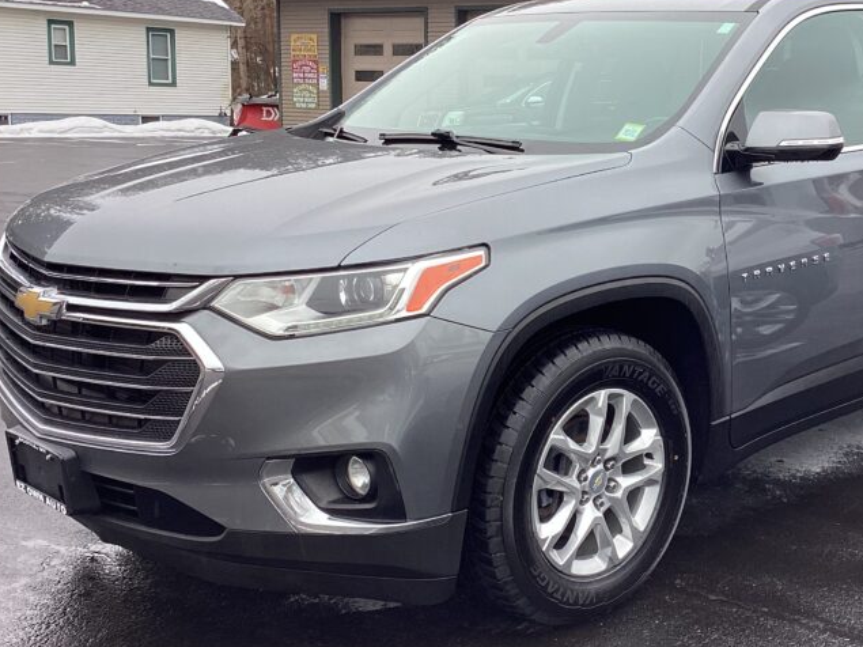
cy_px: 311
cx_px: 612
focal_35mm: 50
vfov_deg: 29.1
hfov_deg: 37.5
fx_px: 1246
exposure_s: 1/271
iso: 25
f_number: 2.4
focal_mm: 3.3
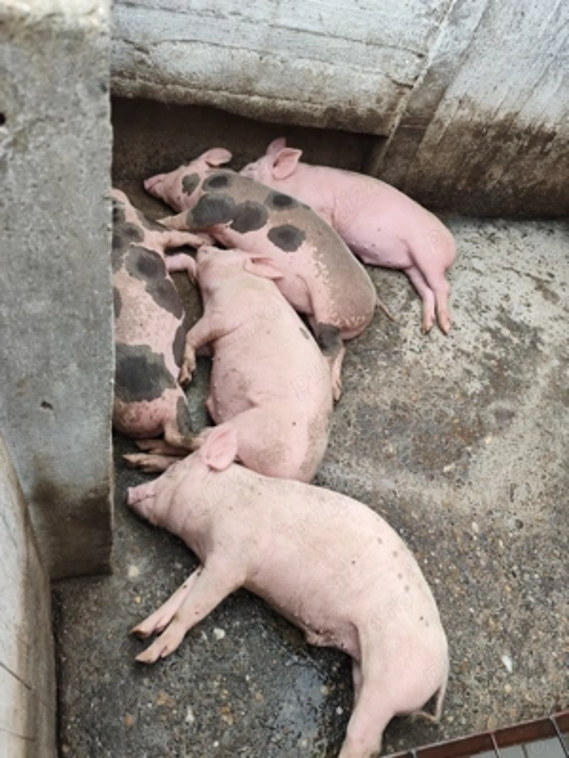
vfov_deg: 73.9
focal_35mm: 23
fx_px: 504
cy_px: 379
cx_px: 284
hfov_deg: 58.9
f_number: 1.65
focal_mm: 6.19
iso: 50
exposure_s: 1/130
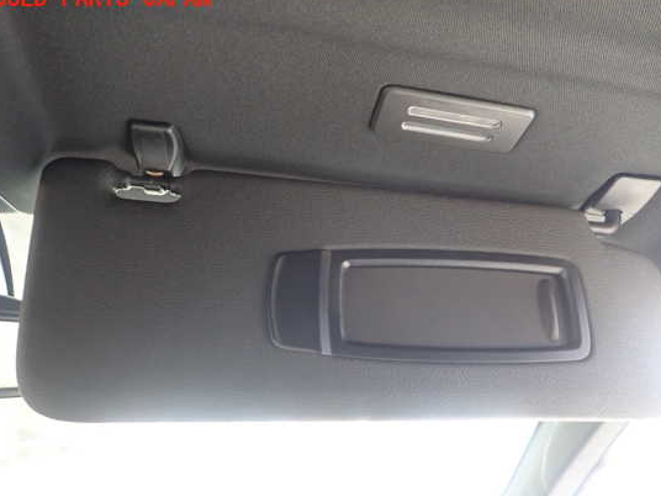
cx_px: 356
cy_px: 260
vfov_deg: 49.7
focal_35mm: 28
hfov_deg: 63.4
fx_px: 535
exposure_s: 1/30
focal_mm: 4.5
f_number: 2
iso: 400
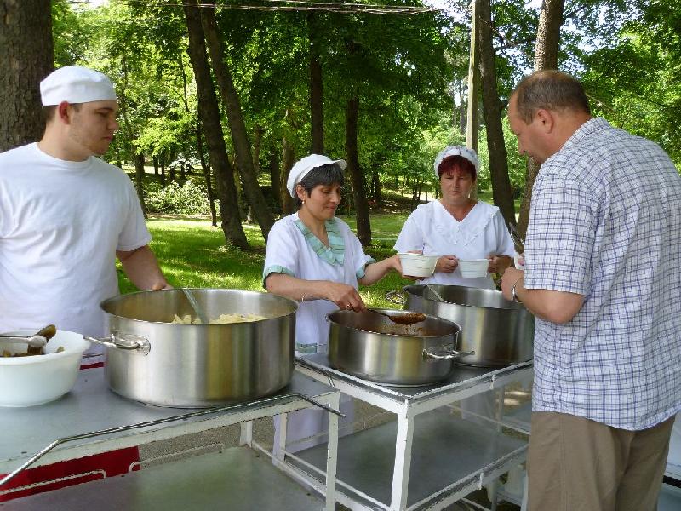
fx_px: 551
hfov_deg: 63.4
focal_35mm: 28
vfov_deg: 49.7
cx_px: 340
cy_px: 256
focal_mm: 5
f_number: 2.8
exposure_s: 1/125
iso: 80
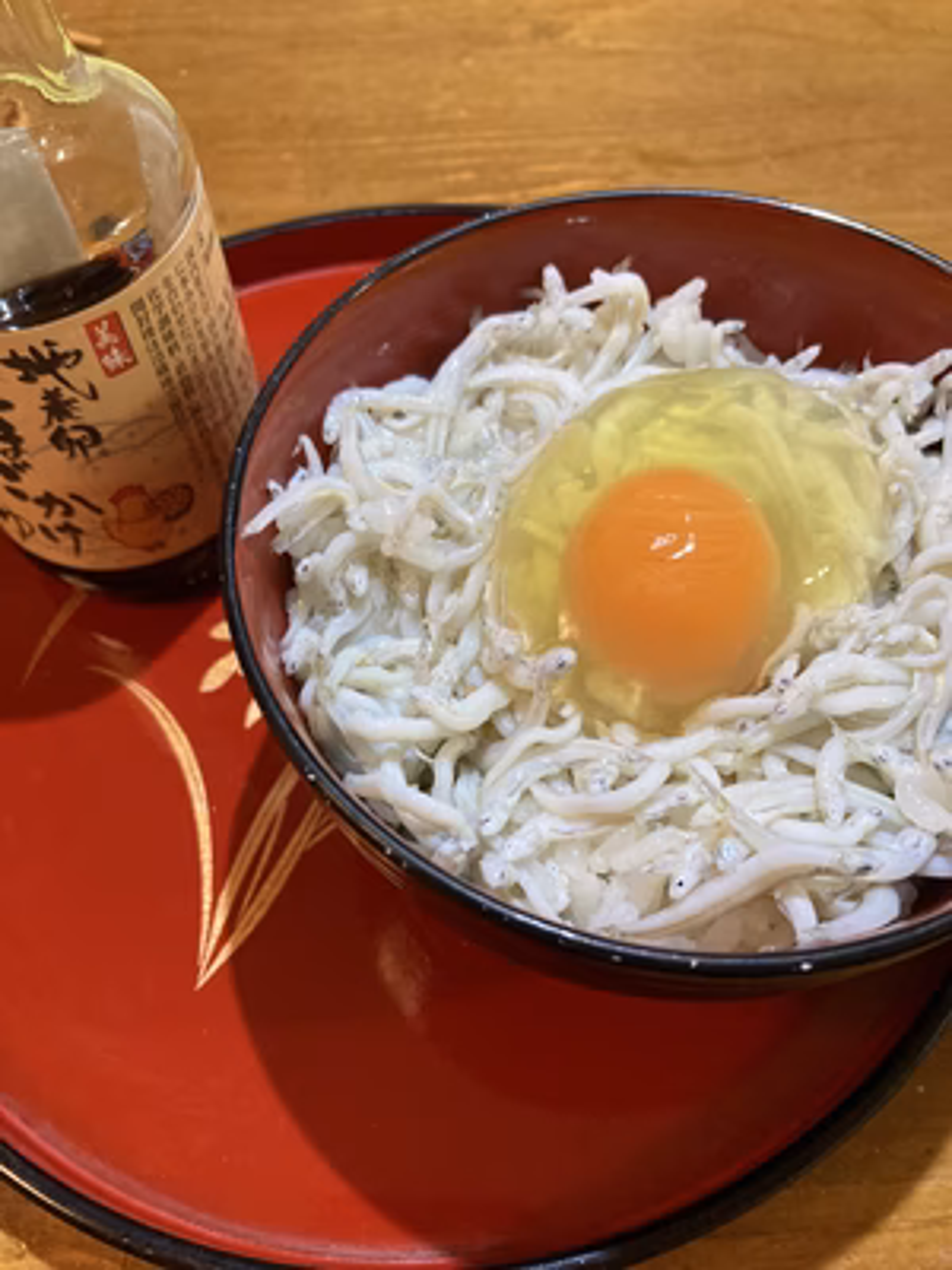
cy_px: 635
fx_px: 1027
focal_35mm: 28
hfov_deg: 49.7
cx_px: 476
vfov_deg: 63.4
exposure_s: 1/60
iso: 250
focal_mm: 3.99
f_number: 1.8
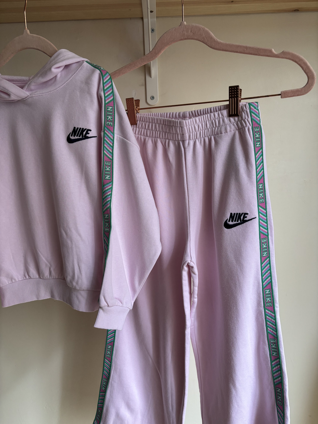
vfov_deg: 67.3
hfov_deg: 53.1
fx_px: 318
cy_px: 212
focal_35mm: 26
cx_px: 159
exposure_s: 1/50
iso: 160
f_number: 1.6
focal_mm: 5.96
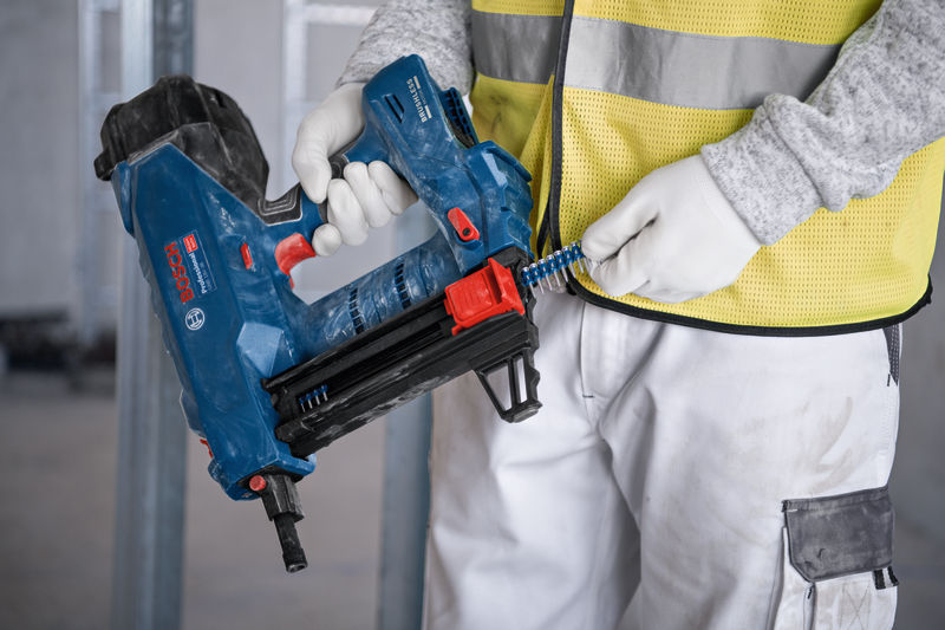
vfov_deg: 20.9
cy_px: 315
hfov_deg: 31.0
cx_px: 472
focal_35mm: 65
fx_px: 1706
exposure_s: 1/80
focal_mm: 65
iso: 400
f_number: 2.8
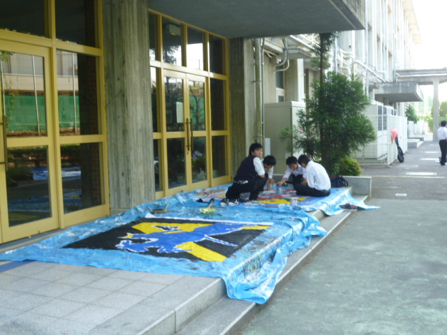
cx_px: 224
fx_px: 529
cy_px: 168
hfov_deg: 45.8
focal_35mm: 41
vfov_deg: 35.1
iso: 80
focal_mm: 7.2
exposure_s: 1/40
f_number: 3.6
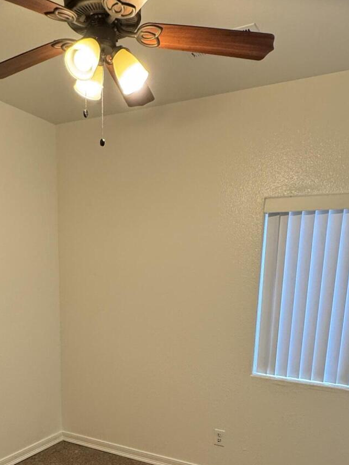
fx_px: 444
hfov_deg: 42.7
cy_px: 370
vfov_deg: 52.0
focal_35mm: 33
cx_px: 137
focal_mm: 2.22
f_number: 2.2
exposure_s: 1/120
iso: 250
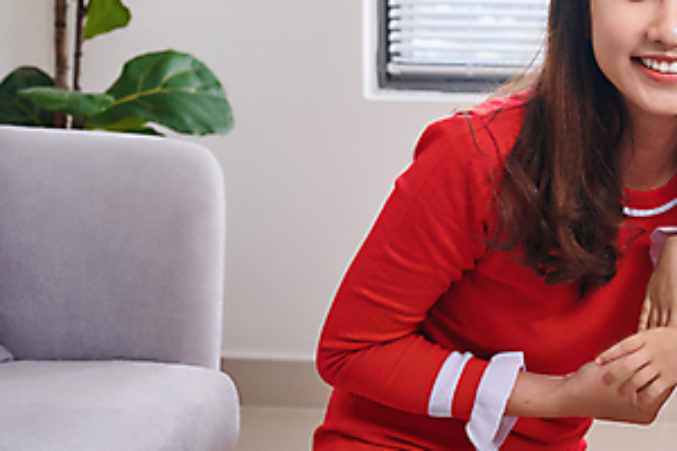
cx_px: 657
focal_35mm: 70
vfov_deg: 19.2
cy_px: 70
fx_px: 1316
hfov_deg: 27.4
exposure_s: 1/125
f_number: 4
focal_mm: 35
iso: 200
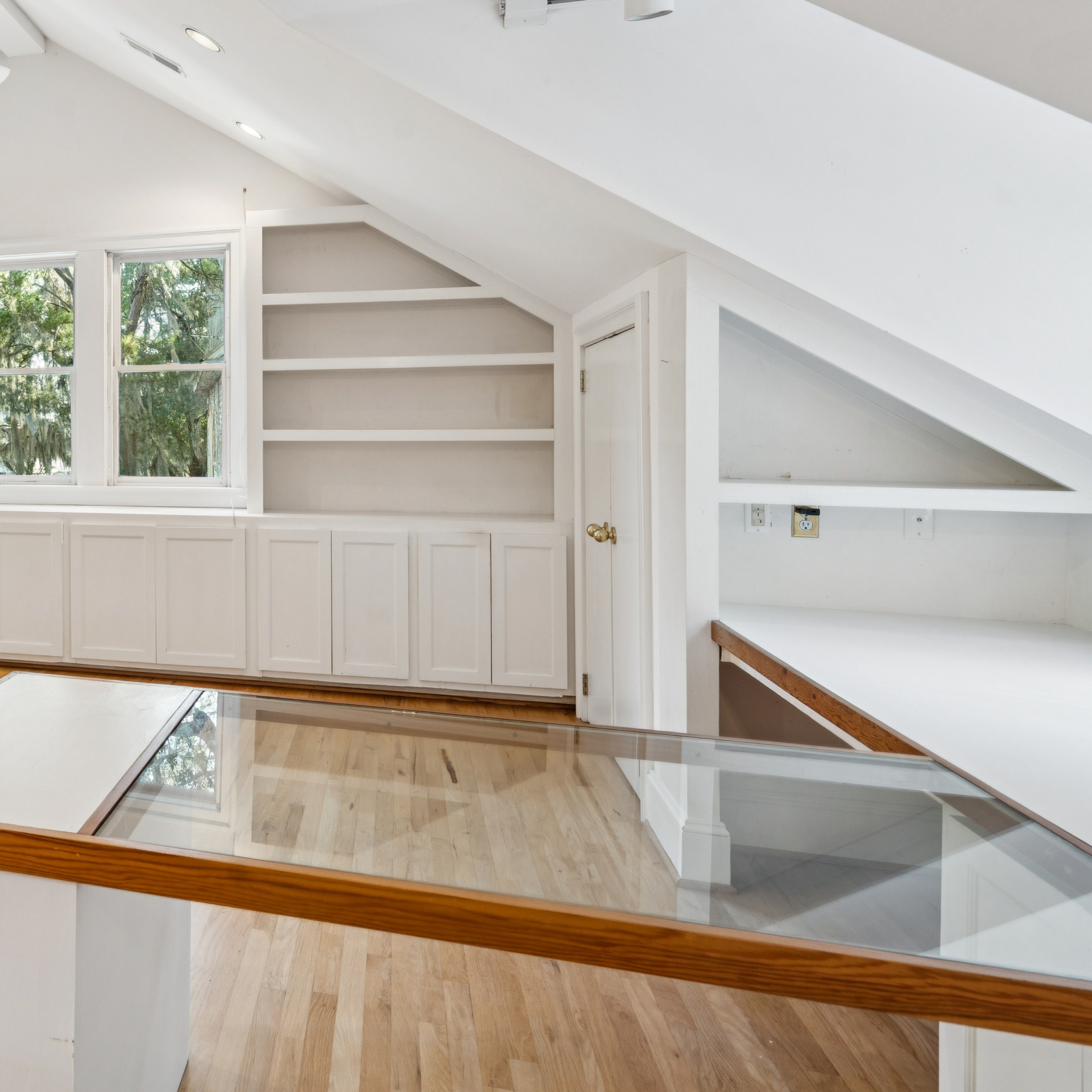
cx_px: 116
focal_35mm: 26
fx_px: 928
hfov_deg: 53.6
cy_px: 415
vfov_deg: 60.2
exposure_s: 1/10
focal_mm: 16
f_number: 8
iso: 400
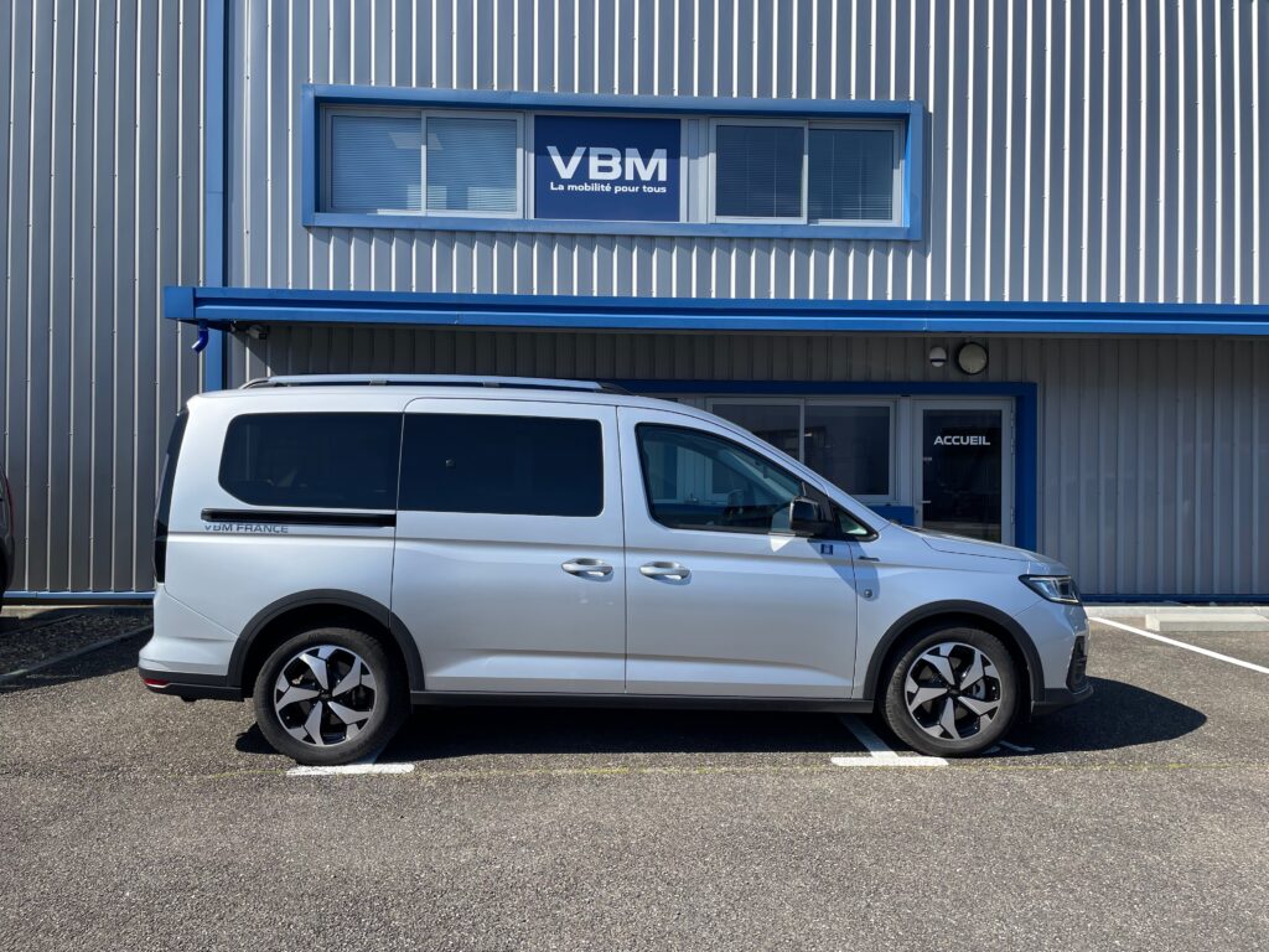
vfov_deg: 53.1
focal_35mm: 26
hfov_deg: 67.3
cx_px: 634
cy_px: 476
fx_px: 953
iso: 32
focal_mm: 4.2
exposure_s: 1/2257
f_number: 1.6
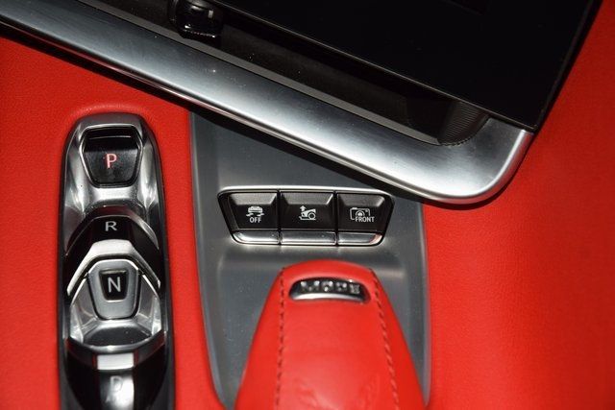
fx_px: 1794
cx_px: 308
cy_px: 205
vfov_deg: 13.0
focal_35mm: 105
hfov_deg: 19.5
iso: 100
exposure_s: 1/125
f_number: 8
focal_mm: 70
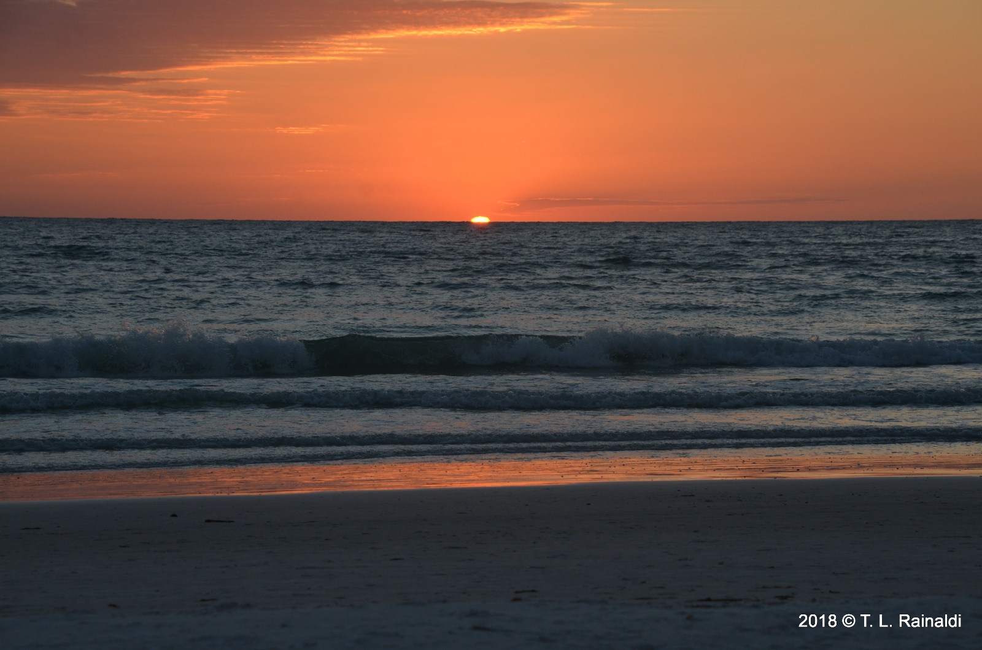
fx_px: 3756
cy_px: 325
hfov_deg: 14.9
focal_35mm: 138
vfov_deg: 9.9
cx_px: 491
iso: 200
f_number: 8
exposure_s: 1/250
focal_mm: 92
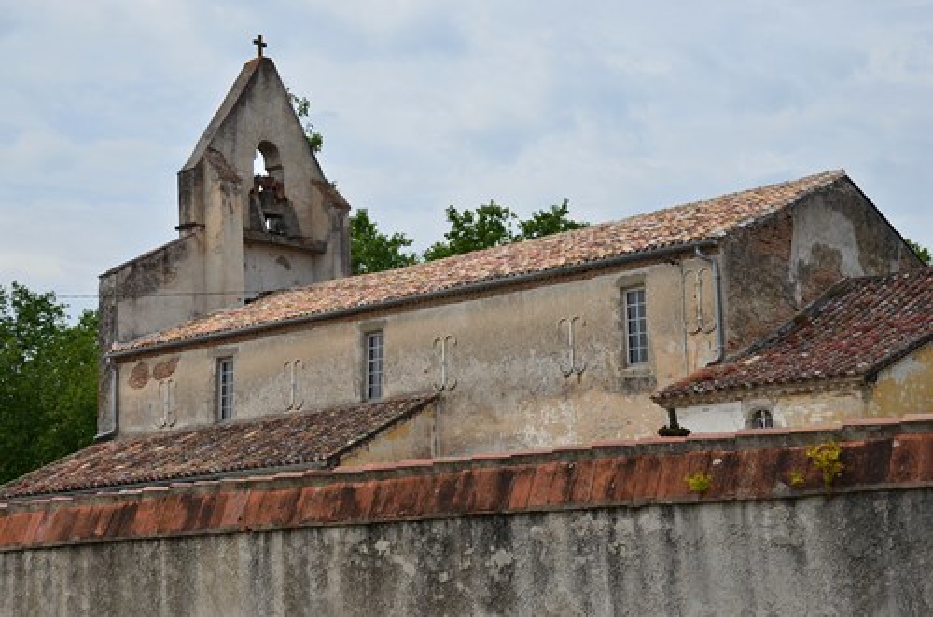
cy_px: 308
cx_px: 466
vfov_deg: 23.7
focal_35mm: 57
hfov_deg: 35.1
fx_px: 1474
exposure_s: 1/400
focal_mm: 38
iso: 200
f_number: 11
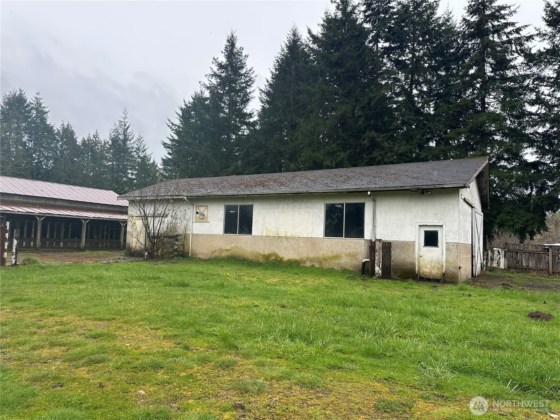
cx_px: 280
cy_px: 210
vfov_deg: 56.8
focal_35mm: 24
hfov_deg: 71.6
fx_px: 388
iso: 80
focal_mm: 6.86
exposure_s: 1/971
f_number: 1.78
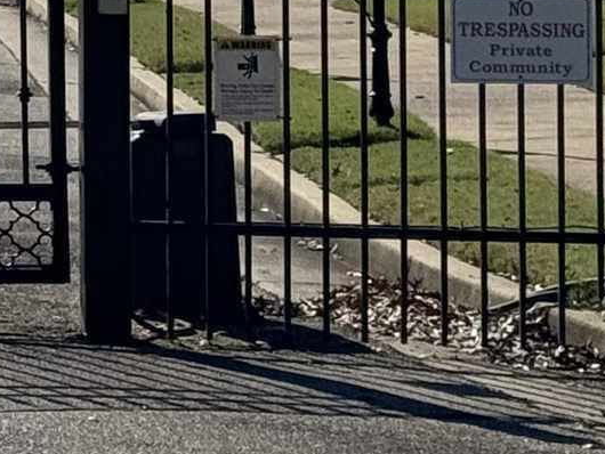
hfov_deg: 6.6
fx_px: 4861
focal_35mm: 278
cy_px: -305
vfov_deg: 5.3
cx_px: -1015
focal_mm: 6.76
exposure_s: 1/9009
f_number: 1.78
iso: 64
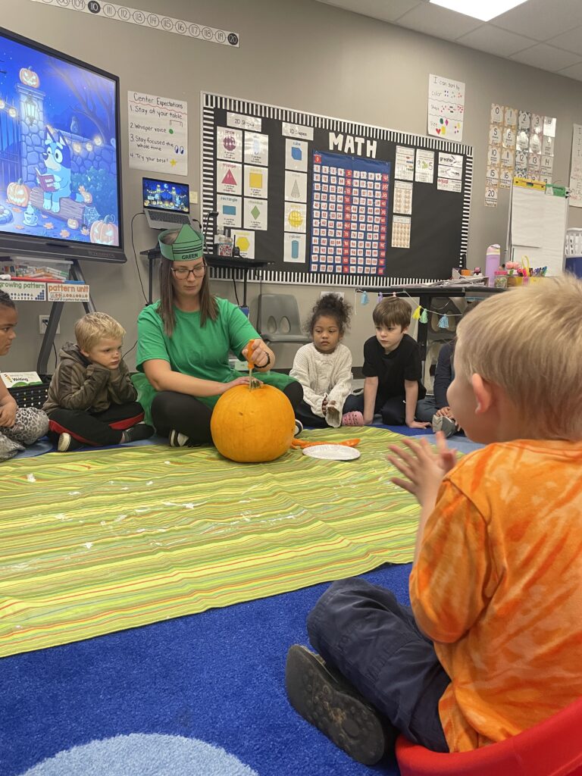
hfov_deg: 53.1
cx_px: 291
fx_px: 583
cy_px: 388
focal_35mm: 26
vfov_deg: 67.3
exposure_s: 1/60
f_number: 1.6
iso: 200
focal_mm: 4.2
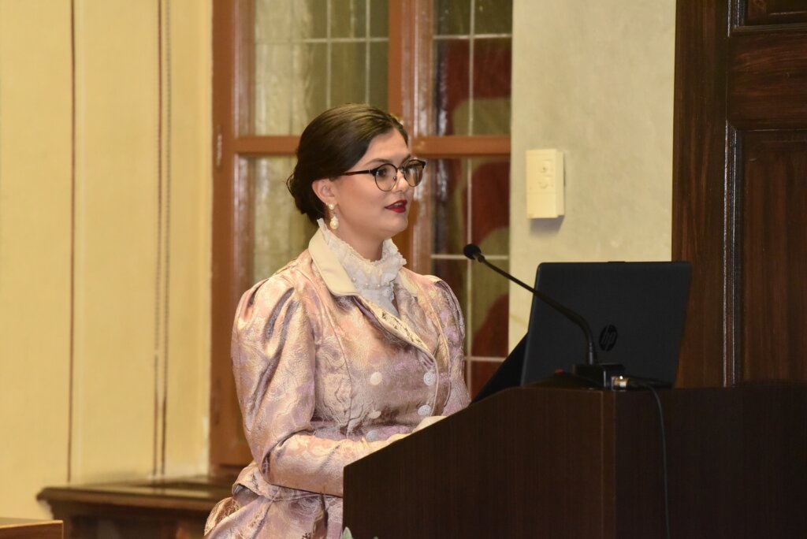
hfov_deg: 10.3
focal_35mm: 200
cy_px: 270
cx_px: 404
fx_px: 4486
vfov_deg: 6.9
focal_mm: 200
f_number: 6.3
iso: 6400
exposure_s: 1/250
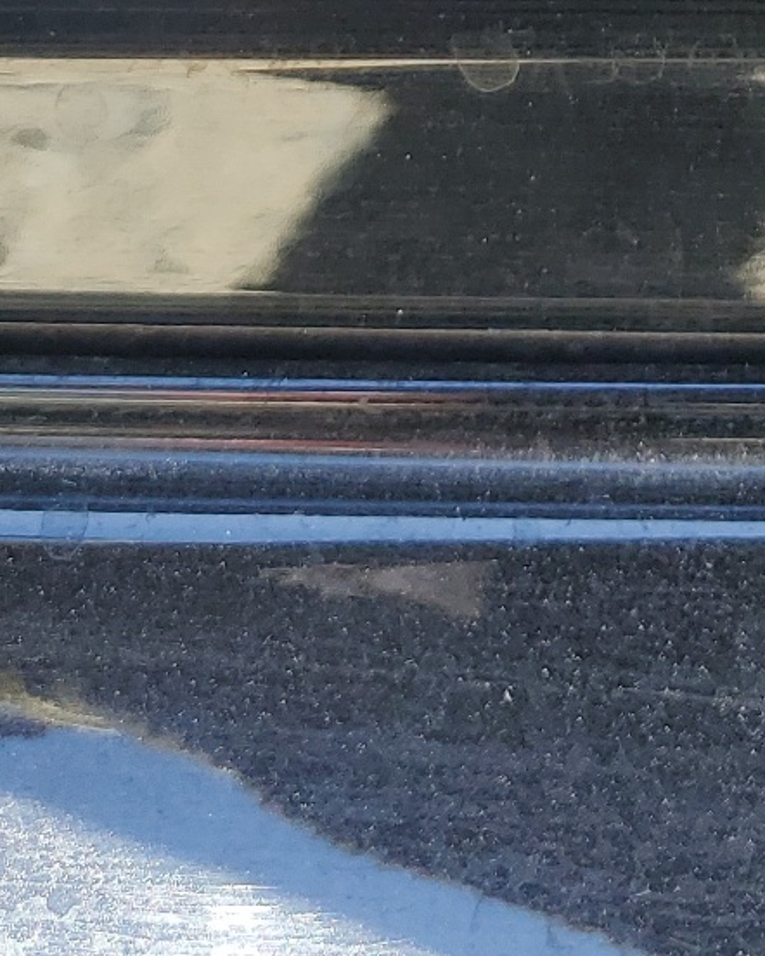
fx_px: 2772
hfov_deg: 15.6
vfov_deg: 16.4
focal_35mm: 98
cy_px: -772
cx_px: 613
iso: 50
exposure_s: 1/200
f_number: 1.5
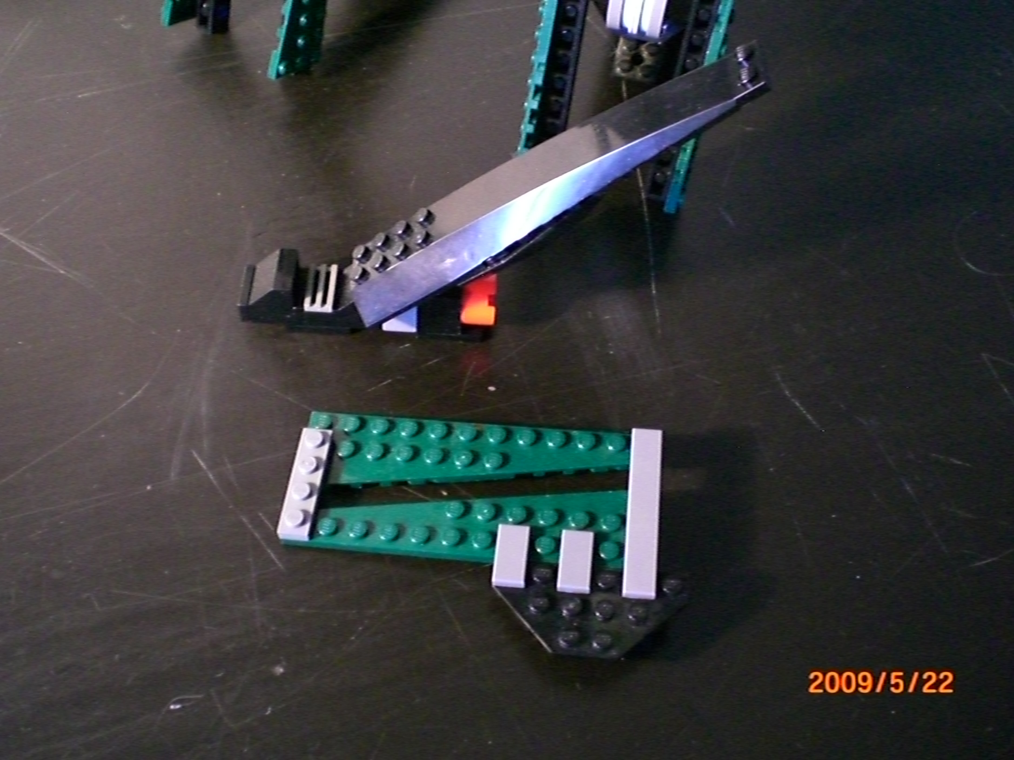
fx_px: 1113
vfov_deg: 37.7
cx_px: 507
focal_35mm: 38
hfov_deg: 49.0
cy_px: 380
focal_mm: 6.3
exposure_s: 1/15
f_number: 3.1
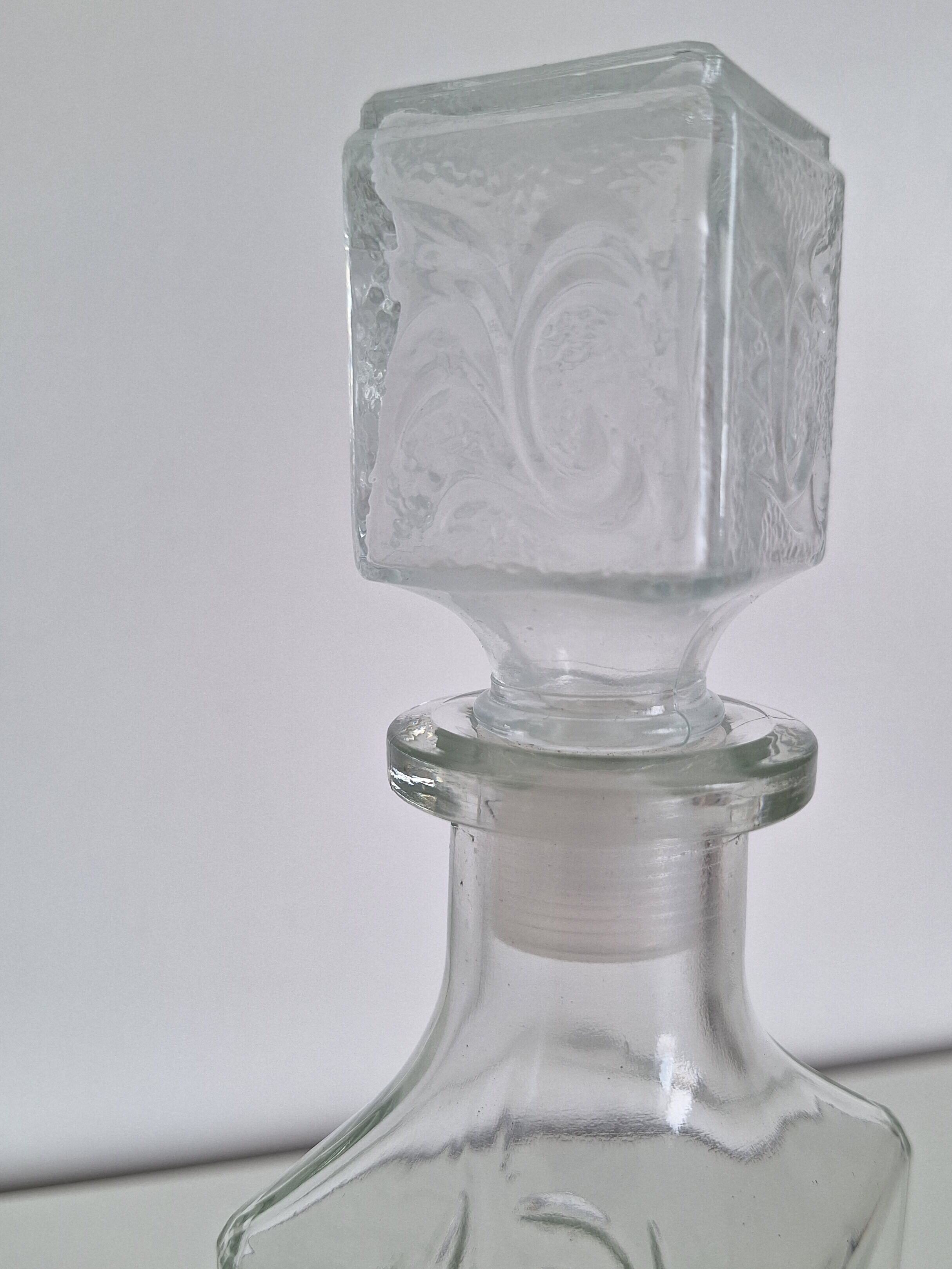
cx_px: 543
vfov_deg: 61.6
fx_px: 1063
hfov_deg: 48.1
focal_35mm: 29
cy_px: 681
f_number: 1.8
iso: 40
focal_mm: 5.54
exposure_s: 1/113
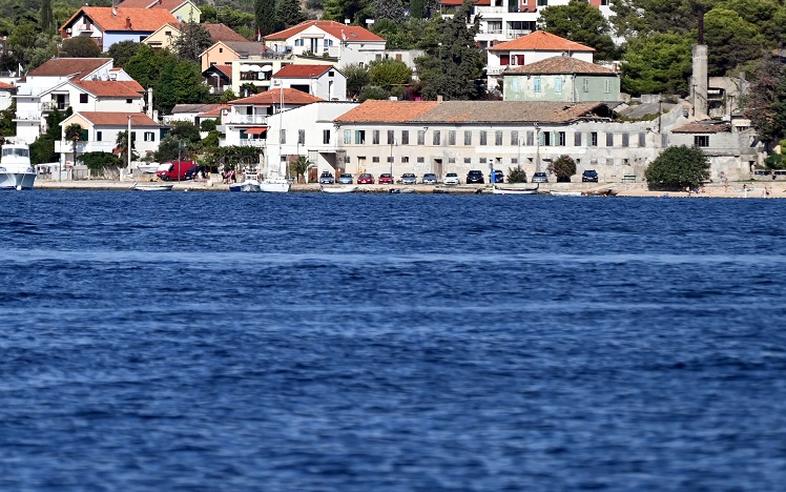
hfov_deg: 3.4
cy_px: 101
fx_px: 13135
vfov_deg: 2.1
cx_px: 233
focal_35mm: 613
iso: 250
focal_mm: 300
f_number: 5.6
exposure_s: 1/2500
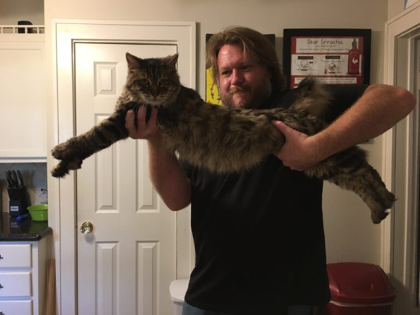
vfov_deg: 48.2
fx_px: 352
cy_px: 158
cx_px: 210
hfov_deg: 61.7
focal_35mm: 29
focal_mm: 4.15
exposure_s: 1/15
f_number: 2.2
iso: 50
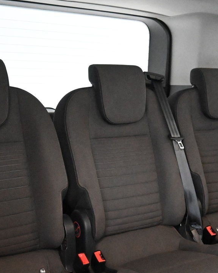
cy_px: 199
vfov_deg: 36.0
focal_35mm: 51
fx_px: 411
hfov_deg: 29.6
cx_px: 125
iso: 12800
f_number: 3.5
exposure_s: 1/60
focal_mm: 16
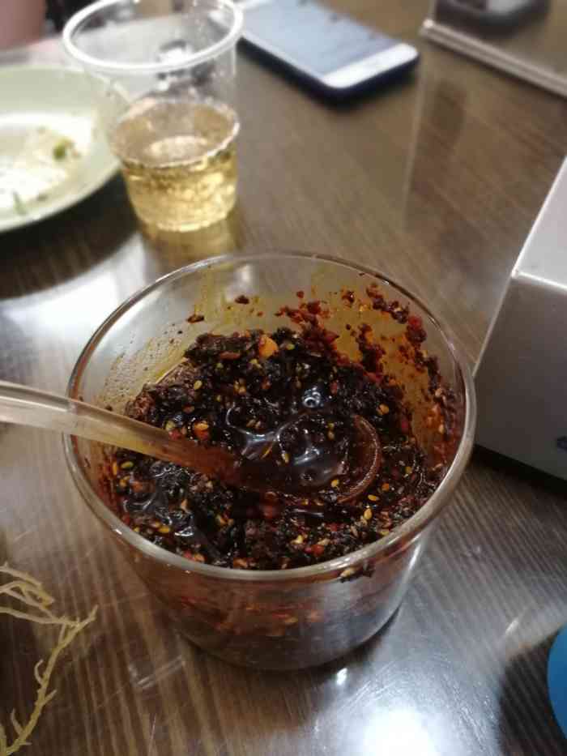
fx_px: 590
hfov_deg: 51.4
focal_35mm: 27
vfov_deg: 65.3
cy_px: 378
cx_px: 284
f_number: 4
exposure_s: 1/25
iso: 400
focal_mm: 3.95
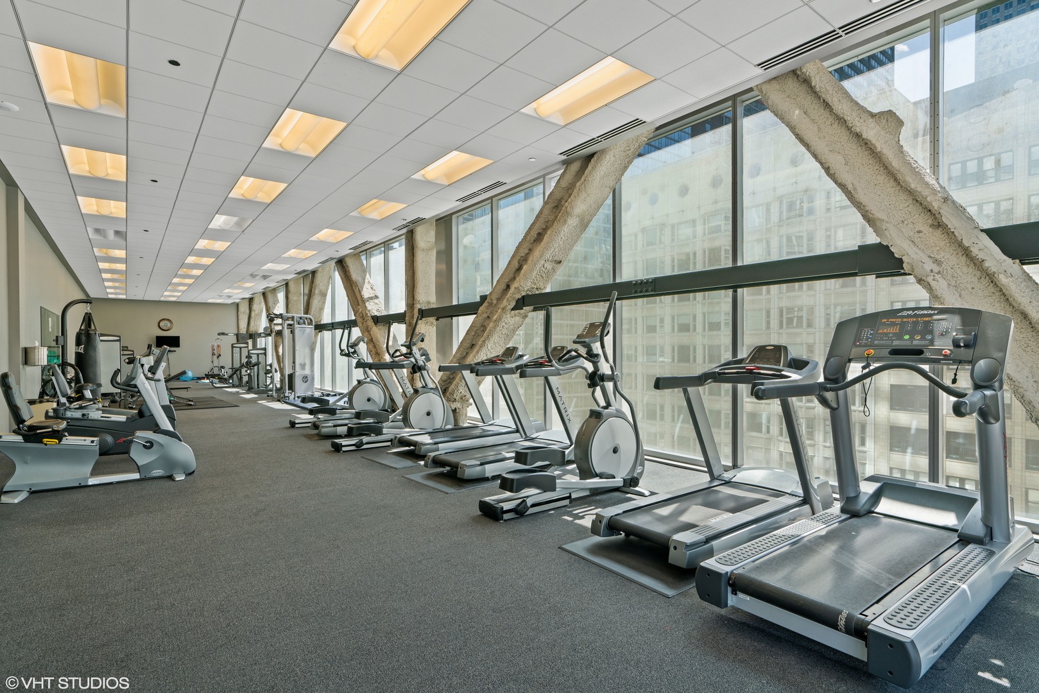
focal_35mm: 18
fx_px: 520
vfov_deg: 67.4
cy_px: 346
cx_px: 520
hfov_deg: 90.0
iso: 200
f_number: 8
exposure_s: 1/8
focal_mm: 18
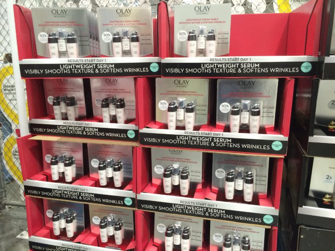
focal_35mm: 29
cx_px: 168
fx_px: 281
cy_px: 126
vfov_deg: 48.2
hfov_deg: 61.7
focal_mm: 4.15
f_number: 2.2
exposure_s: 1/30
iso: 100
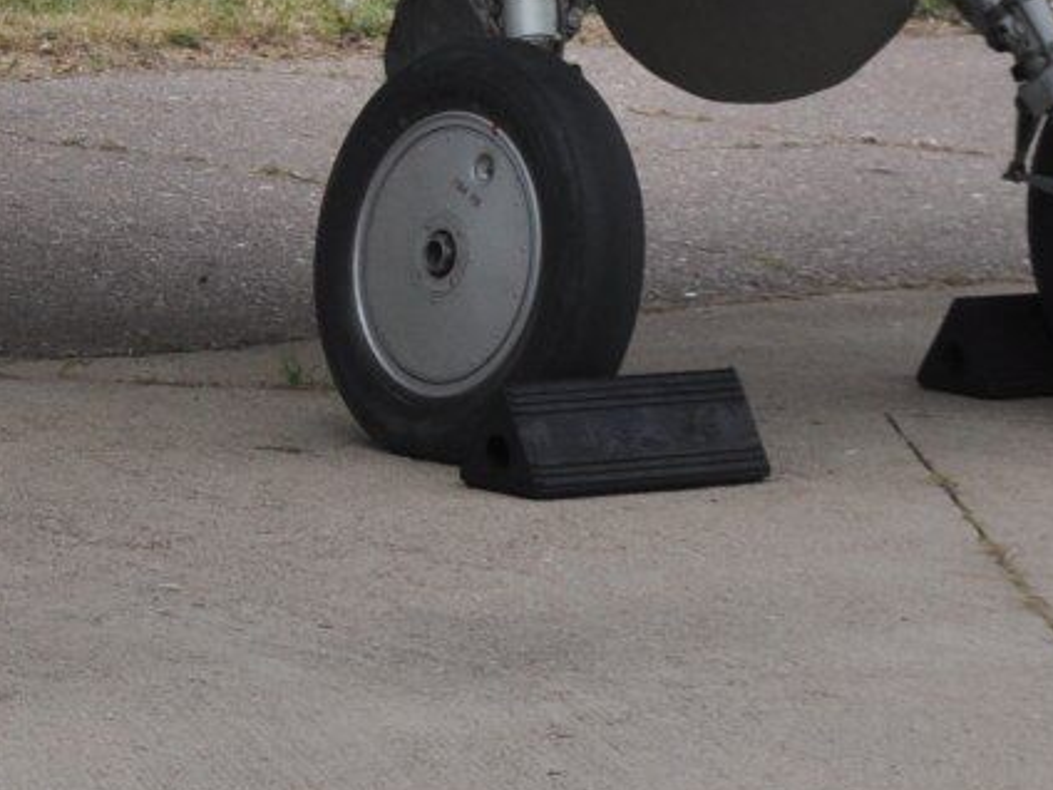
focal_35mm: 313
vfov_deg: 4.7
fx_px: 9531
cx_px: -30
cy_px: -549
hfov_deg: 6.3
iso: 200
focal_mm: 45
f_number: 8
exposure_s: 1/320
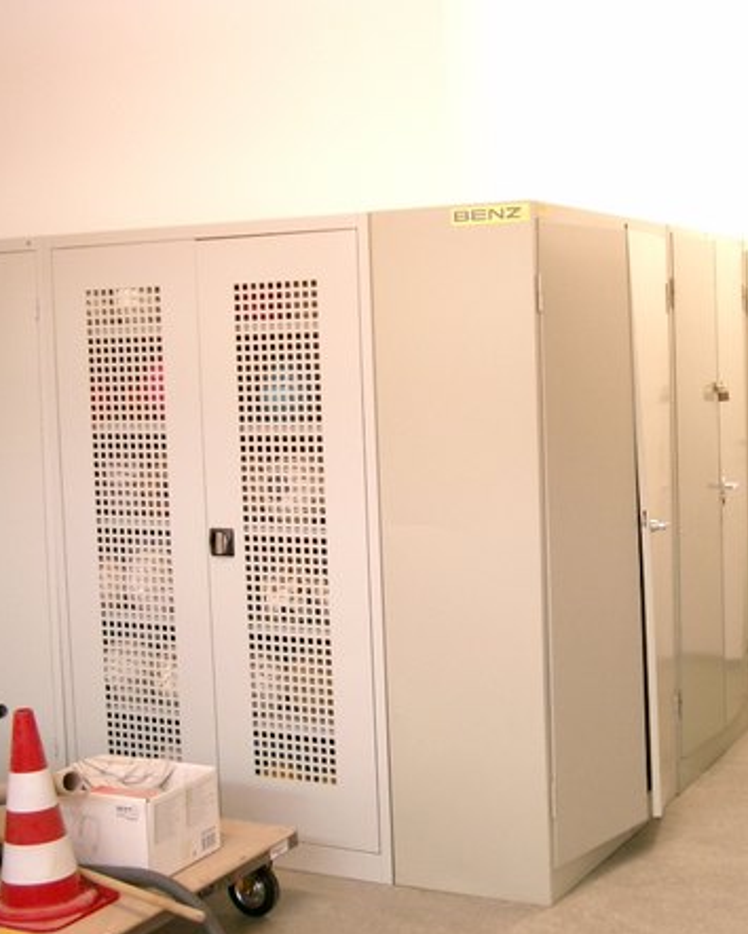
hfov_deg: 30.7
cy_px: 471
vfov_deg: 38.0
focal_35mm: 49
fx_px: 1355
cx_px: 488
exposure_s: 1/20
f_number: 2.6
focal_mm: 7.6
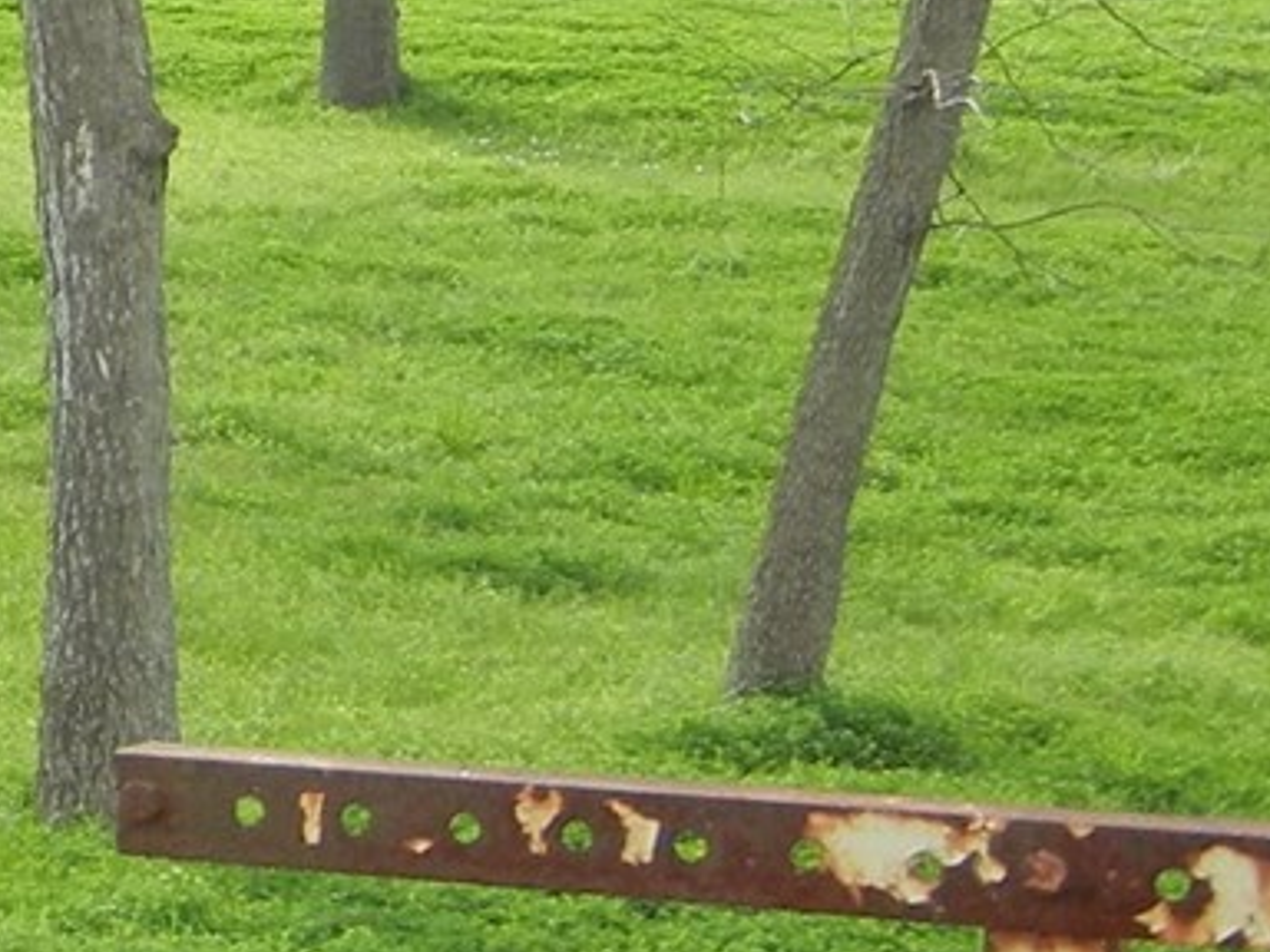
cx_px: -1842
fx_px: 5870
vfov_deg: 9.2
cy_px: -86
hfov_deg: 10.5
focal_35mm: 160
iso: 160
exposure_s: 1/408
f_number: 3.5
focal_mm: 5.4
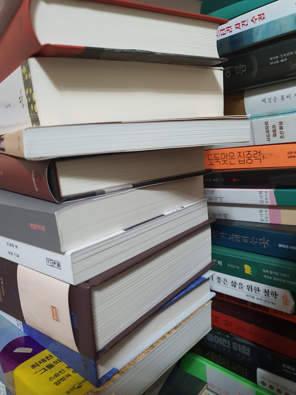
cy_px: 198
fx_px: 296
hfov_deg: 53.1
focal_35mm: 26
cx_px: 148
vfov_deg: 67.3
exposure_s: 1/40
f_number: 1.5
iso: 400
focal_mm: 4.3
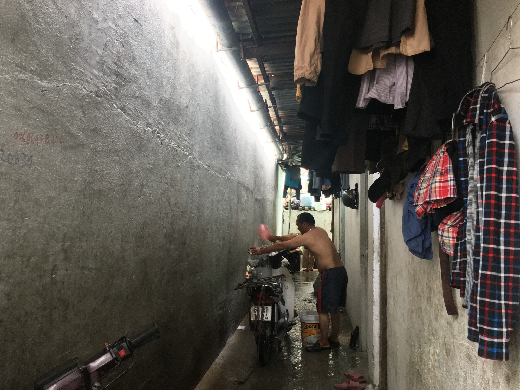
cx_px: 260
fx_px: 436
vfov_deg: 48.2
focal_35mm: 29
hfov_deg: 61.7
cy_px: 195
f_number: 2.2
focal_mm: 4.15
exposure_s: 1/17
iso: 200
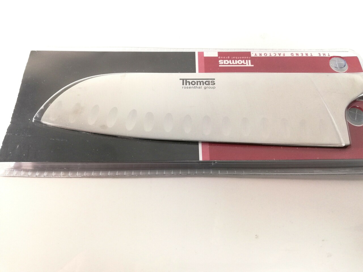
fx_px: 273
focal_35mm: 26
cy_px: 136
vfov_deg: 53.1
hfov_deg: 67.3
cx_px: 182
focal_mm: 3.81
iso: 125
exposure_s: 1/50
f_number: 2.2
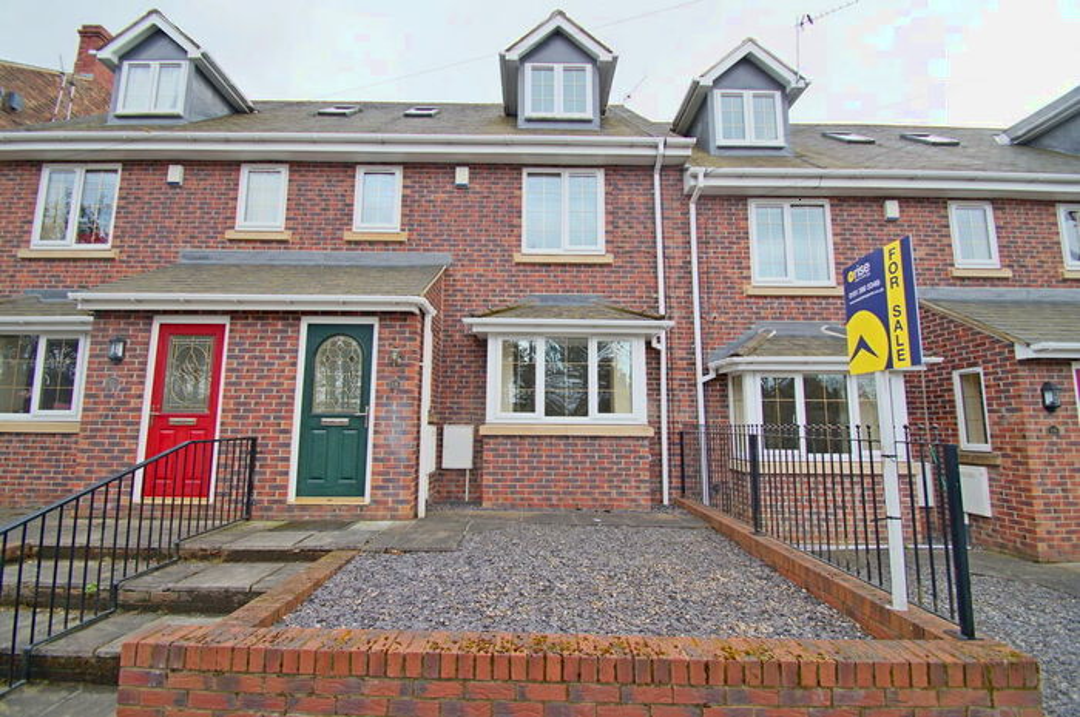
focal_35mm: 15
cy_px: 358
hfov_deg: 100.5
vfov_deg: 77.2
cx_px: 540
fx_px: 449
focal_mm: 10
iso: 100
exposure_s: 1/80
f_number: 4.5
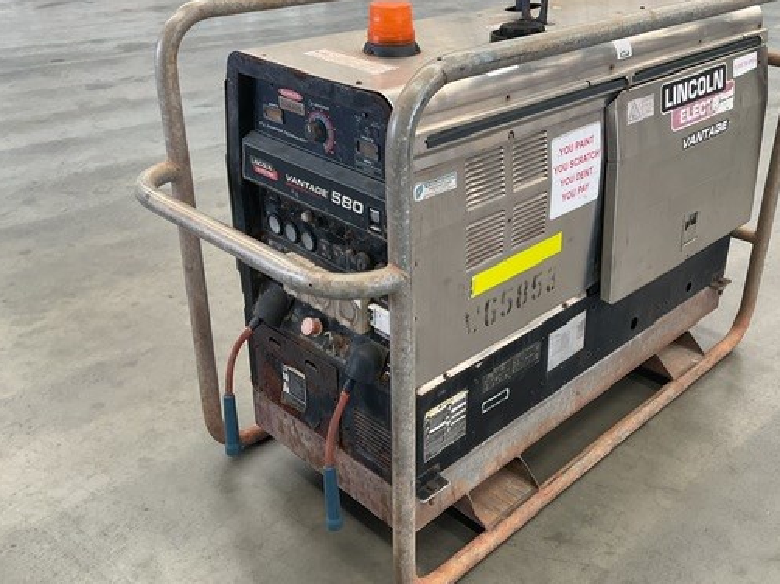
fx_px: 833
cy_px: 261
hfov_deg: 49.9
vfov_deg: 38.6
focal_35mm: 37
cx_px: 463
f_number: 1.8
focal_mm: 3
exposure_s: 1/60
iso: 50
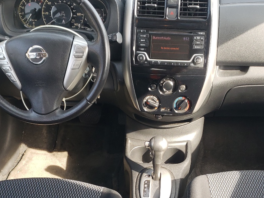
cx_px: 156
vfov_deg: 26.9
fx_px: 404
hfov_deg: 36.1
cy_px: 162
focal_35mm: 53
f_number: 1.5
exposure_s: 1/145
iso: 50
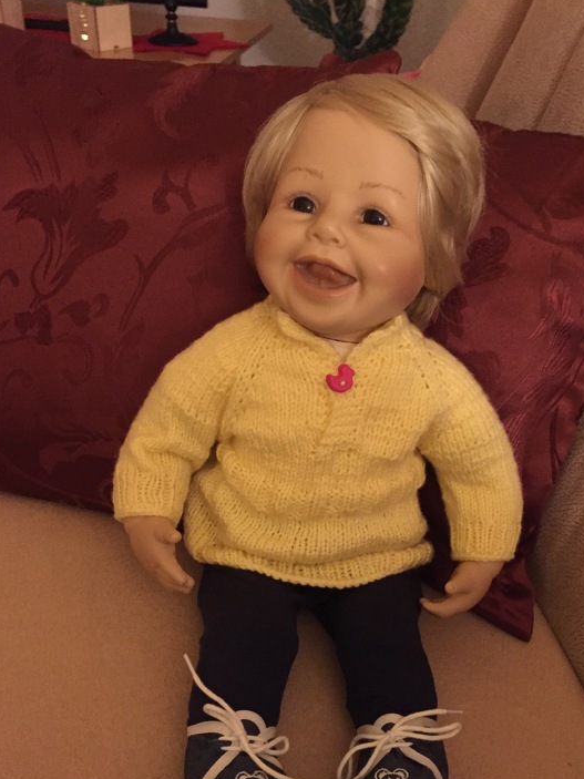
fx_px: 743
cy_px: 437
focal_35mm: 33
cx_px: 310
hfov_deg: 42.9
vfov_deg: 55.2
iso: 500
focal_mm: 4.15
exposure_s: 1/17
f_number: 2.2
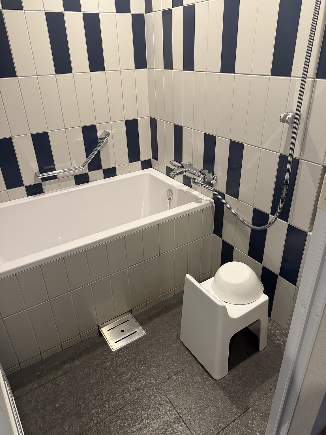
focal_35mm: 24
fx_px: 301
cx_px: 163
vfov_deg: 71.6
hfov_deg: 56.8
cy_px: 218
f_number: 1.78
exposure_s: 1/60
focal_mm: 6.76
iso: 250
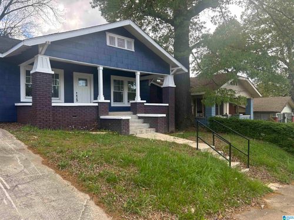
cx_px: 147
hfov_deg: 67.3
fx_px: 221
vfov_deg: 53.1
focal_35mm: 26
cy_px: 110
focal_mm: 5.7
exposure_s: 1/567
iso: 50
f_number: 1.5
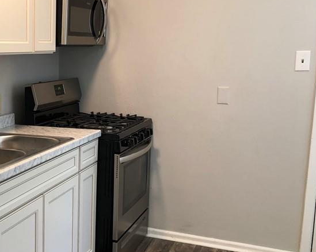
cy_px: 138
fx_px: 477
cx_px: 28
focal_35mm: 51
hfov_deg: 34.5
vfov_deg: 29.7
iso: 40
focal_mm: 3.99
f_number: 1.8
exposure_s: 1/24
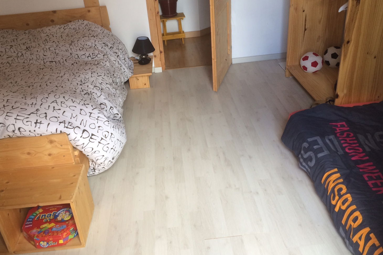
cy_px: 104
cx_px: 180
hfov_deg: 57.2
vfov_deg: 39.8
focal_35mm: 33
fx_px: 351
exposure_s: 1/33
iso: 32
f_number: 2.2
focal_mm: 4.15
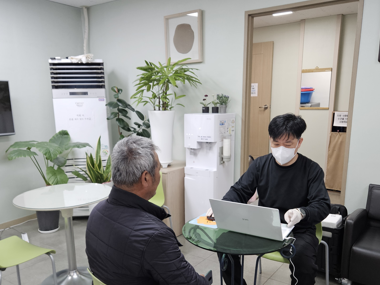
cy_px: 176
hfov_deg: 56.8
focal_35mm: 32
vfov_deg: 43.8
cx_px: 191
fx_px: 351
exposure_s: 1/120
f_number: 1.8
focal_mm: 5.4
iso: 200
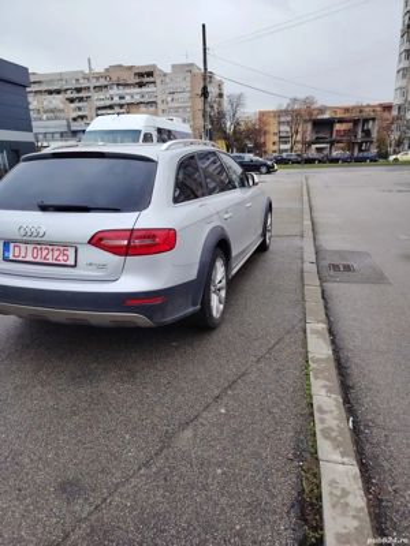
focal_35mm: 24
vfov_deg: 71.6
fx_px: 379
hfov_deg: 56.8
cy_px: 273
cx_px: 205
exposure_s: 1/900
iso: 484
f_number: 1.75
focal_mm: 5.25
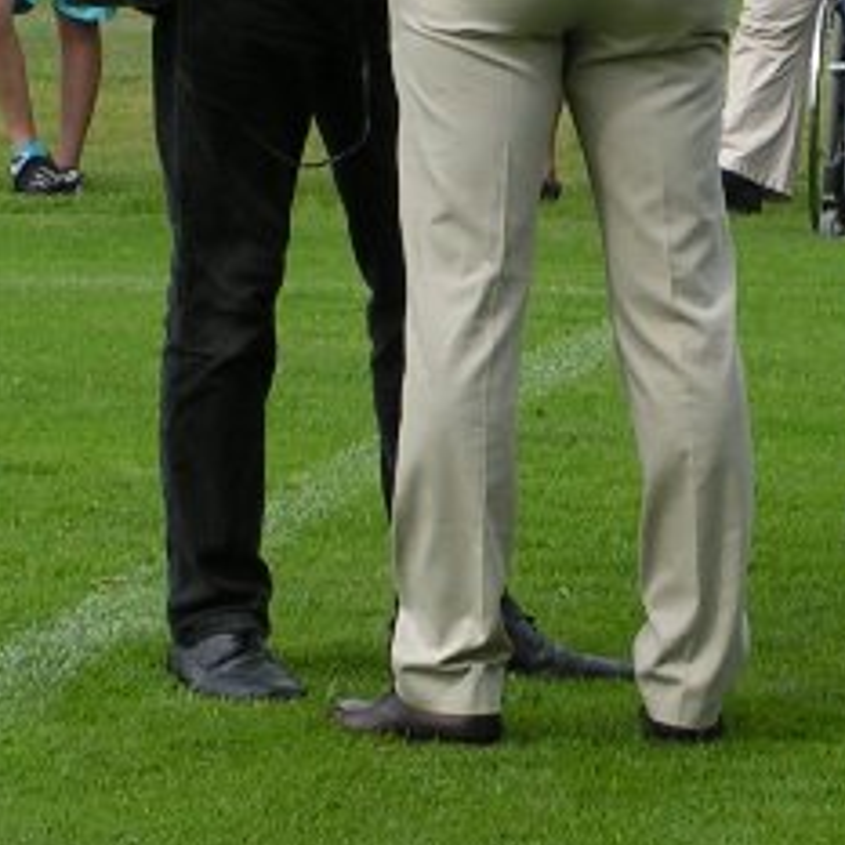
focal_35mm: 315
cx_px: 548
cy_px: -76
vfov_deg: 5.5
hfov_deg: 5.6
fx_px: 8700
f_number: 5.6
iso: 50
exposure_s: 1/250
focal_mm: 15.9
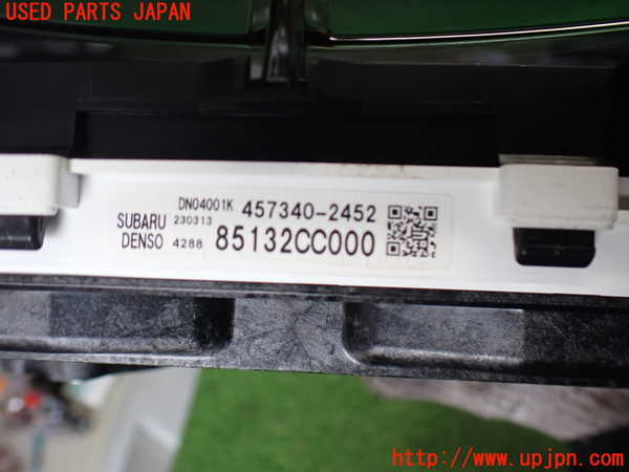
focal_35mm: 30
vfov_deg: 46.8
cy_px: 236
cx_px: 314
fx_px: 545
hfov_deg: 60.0
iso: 400
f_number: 2.3
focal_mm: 5.4
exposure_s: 1/125
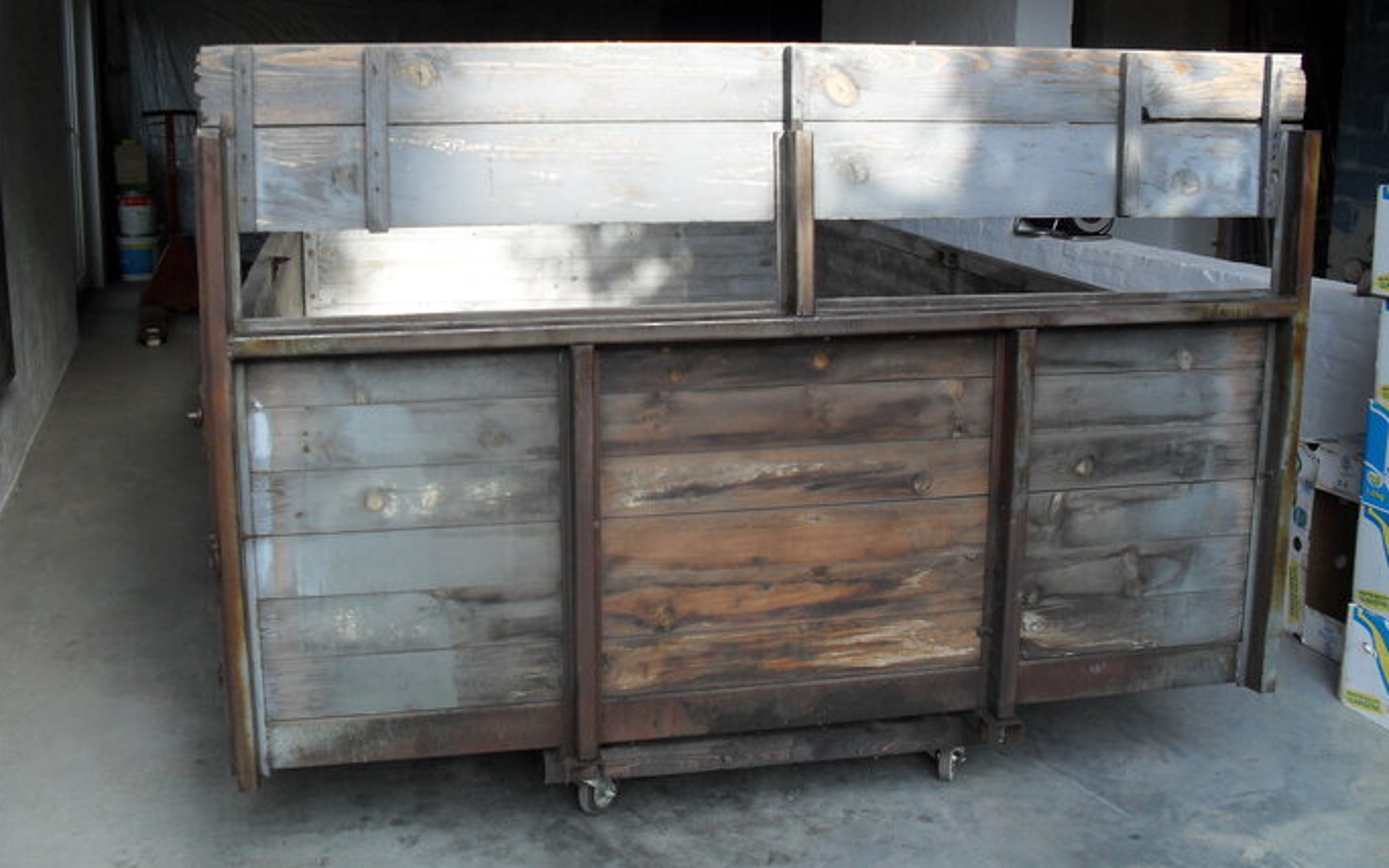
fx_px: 1439
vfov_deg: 33.5
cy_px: 363
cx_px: 685
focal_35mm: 38
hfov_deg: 51.5
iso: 100
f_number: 3.2
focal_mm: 6.3
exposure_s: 1/125
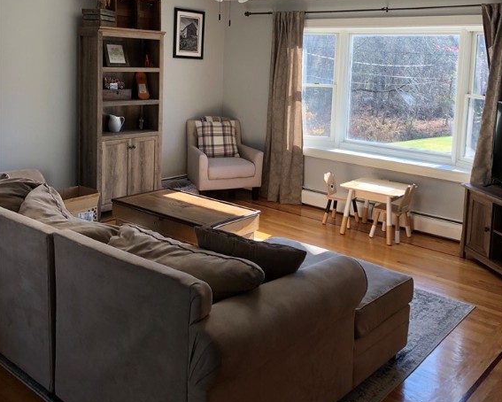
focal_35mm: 37
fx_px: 550
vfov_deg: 39.3
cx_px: 252
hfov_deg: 49.1
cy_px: 109
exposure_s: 1/120
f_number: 1.8
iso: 32
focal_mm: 3.99
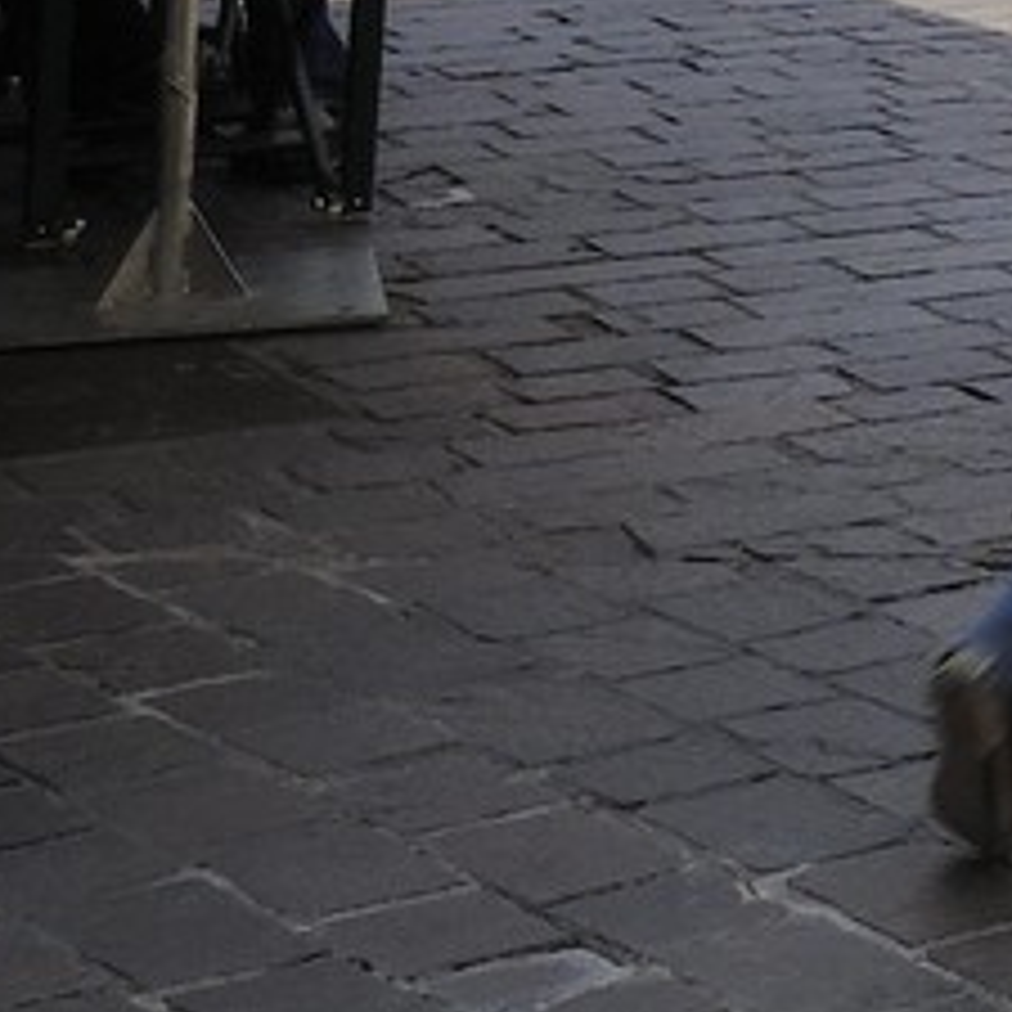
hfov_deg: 8.9
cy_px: -945
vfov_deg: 11.1
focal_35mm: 145
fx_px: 4796
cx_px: 3391
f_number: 9.5
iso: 100
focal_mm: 16
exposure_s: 1/125
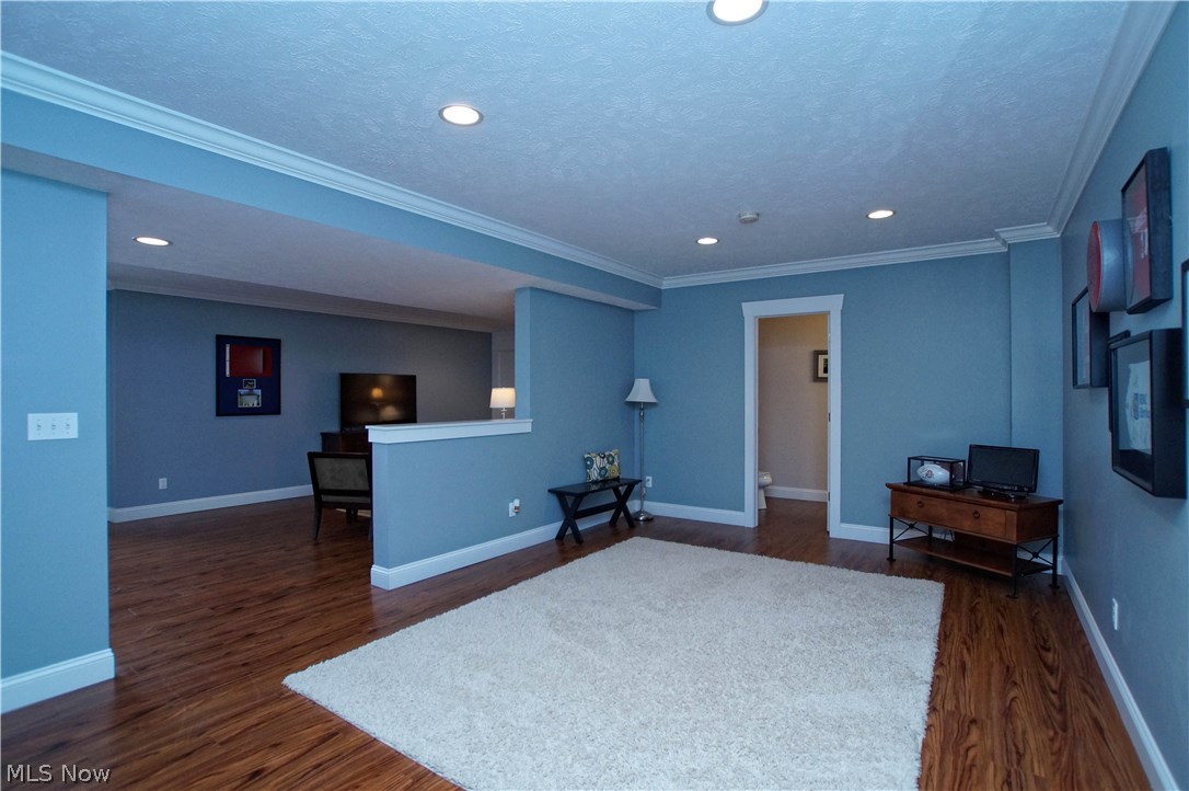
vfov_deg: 72.0
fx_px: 544
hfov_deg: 95.0
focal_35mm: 16
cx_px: 594
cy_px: 396
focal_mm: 11
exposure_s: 1/80
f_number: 5.6
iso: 800
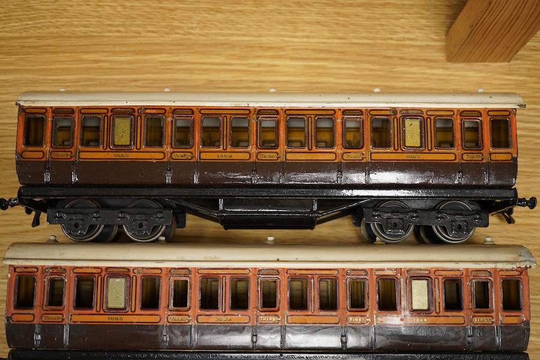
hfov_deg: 43.6
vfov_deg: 29.9
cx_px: 270
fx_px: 675
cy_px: 180
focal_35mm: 45
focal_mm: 30
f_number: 5.6
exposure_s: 1/125
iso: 1250
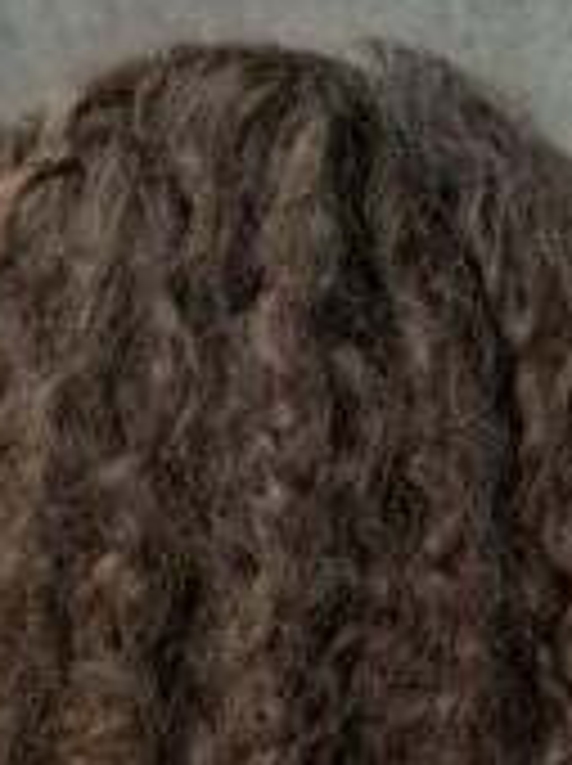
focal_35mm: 226
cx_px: -640
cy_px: 1346
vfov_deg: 8.5
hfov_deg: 6.3
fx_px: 4992
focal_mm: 6.76
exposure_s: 1/149
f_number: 1.78
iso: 100
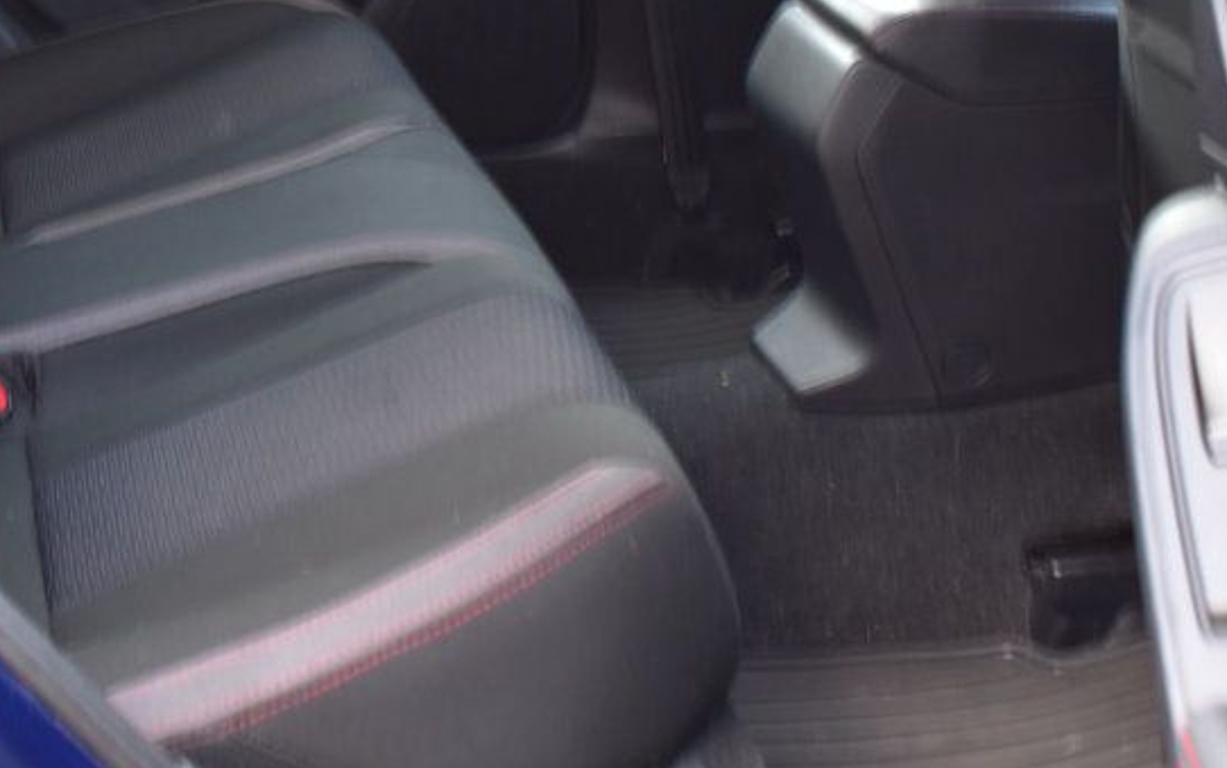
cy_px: 129
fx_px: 2608
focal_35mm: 78
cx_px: 369
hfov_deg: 26.3
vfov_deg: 16.6
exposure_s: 1/15
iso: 450
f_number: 6.3
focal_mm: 27
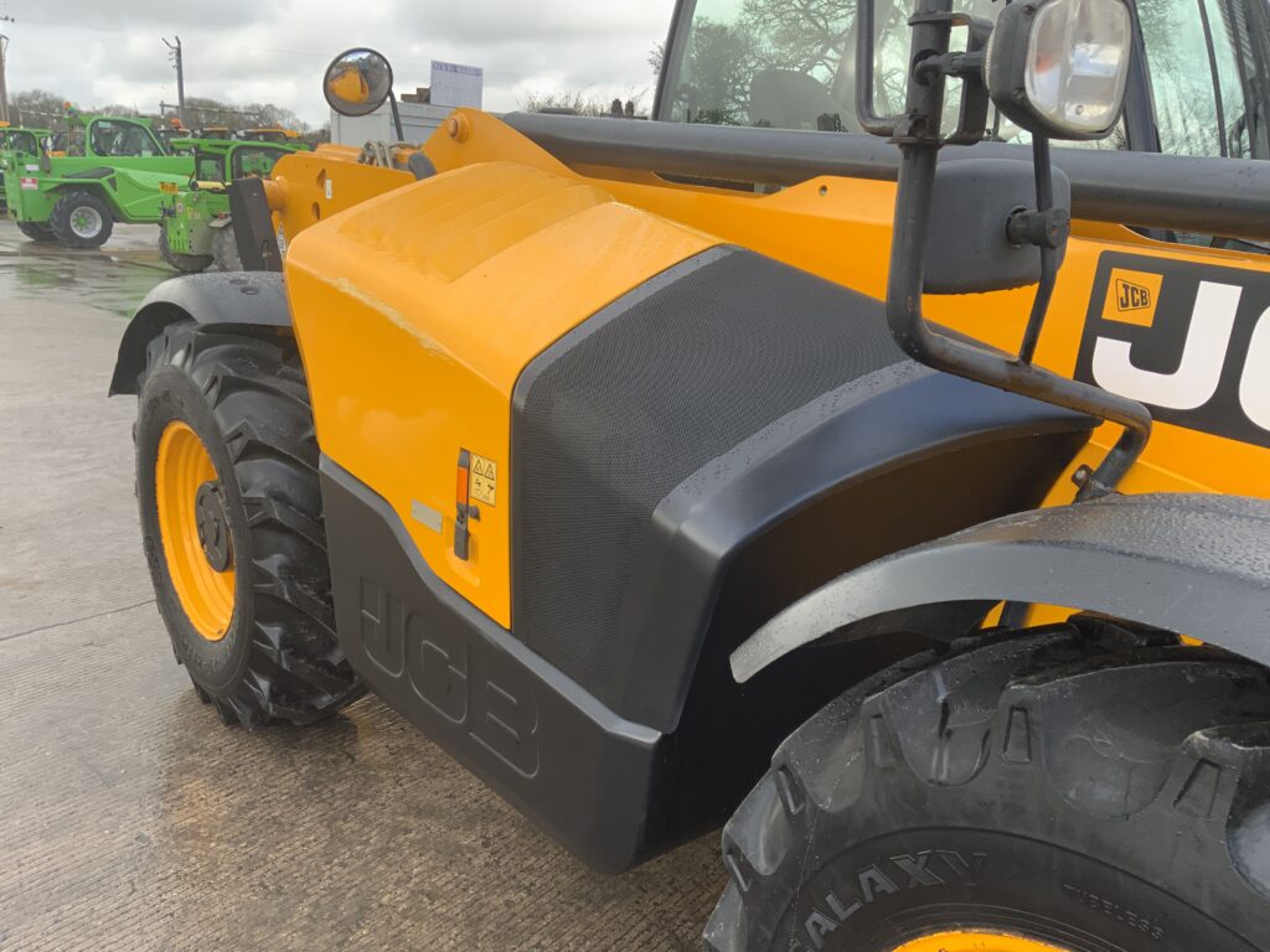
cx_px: 635
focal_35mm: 29
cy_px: 476
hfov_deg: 61.7
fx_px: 1064
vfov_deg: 48.2
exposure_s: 1/268
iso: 16
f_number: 1.8
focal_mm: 3
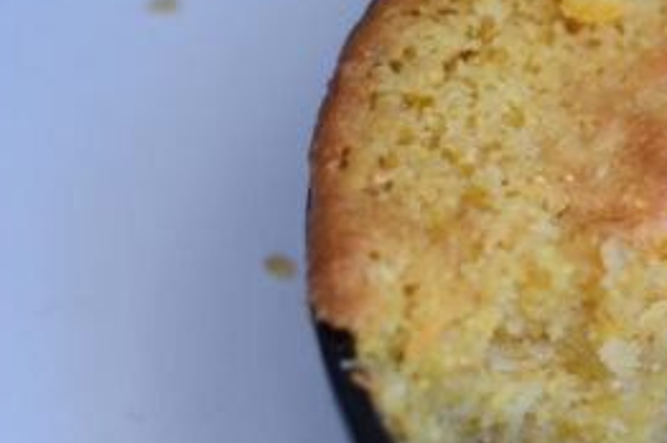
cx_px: 873
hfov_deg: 13.5
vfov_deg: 9.3
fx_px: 2720
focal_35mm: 147
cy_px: 307
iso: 400
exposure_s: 1/640
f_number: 1.8
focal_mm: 35
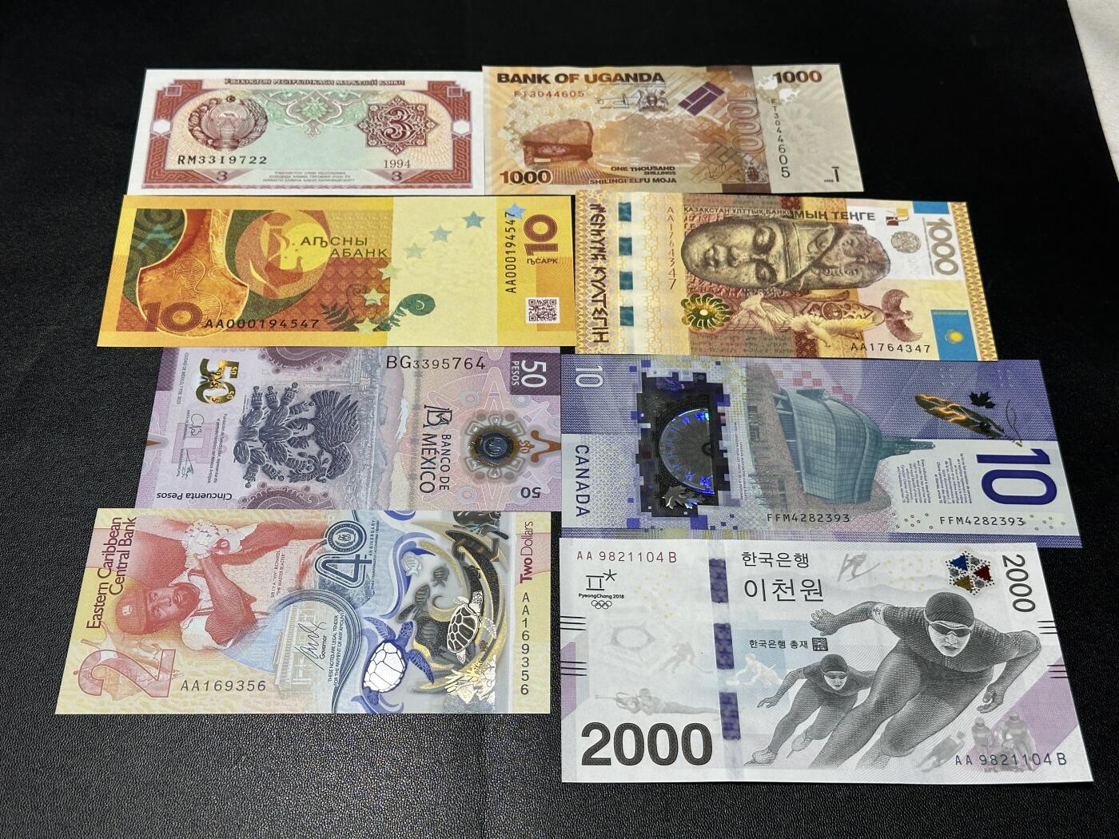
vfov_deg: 30.3
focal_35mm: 48
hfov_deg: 39.7
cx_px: 560
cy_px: 420
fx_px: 1552
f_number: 1.78
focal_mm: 6.86
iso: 80
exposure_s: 1/50
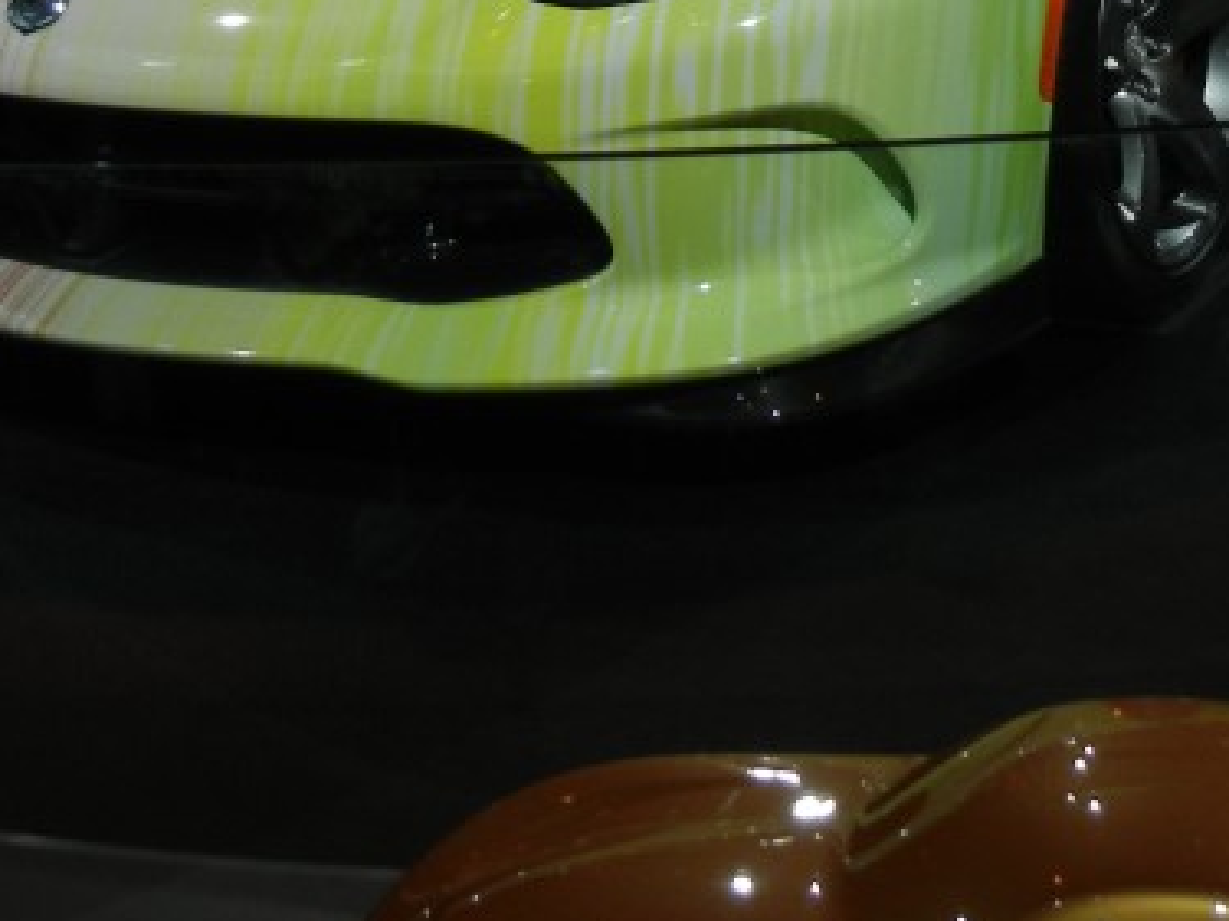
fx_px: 2910
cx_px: 937
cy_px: -262
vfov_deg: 17.0
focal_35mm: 82
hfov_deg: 23.6
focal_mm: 5.4
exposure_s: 1/292
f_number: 3.5
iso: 160
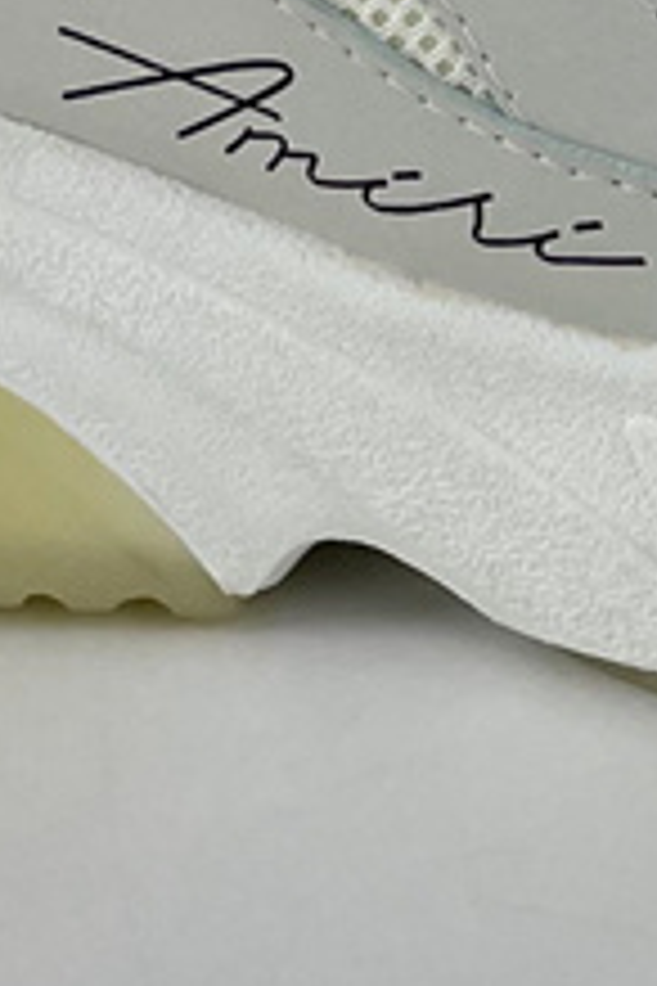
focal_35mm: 148
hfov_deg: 8.6
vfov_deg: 13.2
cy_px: -423
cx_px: 1462
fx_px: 4051
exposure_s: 1/548
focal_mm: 4.2
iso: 50
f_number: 1.6
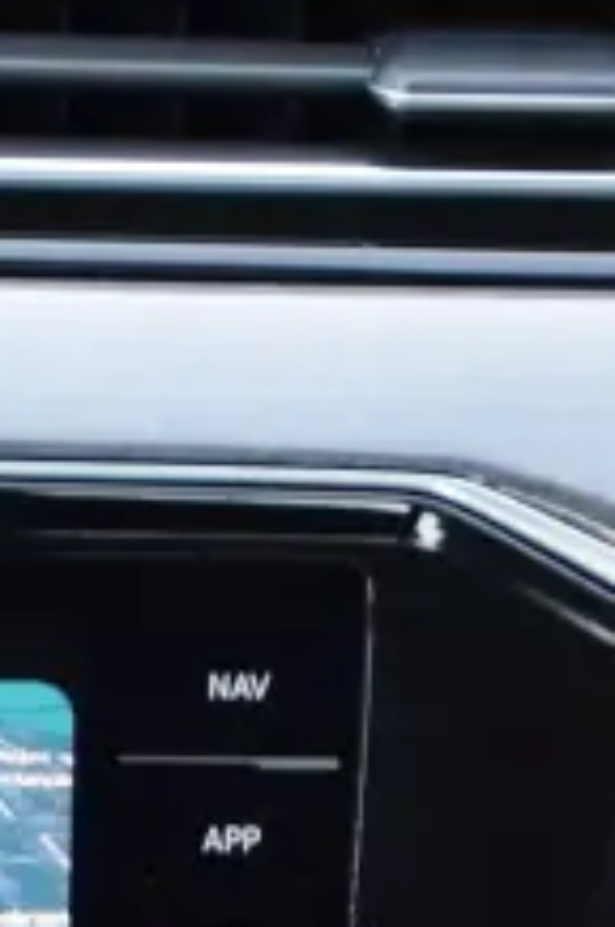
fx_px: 10591
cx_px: -542
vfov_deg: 4.9
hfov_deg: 3.3
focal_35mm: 412
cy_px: 1995
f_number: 5
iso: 1400
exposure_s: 1/100
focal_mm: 62
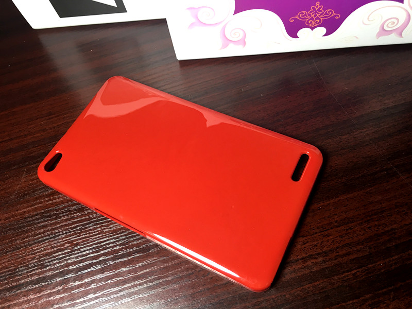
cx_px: 206
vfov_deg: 48.2
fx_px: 345
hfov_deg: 61.7
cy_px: 154
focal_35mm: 29
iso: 32
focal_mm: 4.15
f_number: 2.2
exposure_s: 1/33
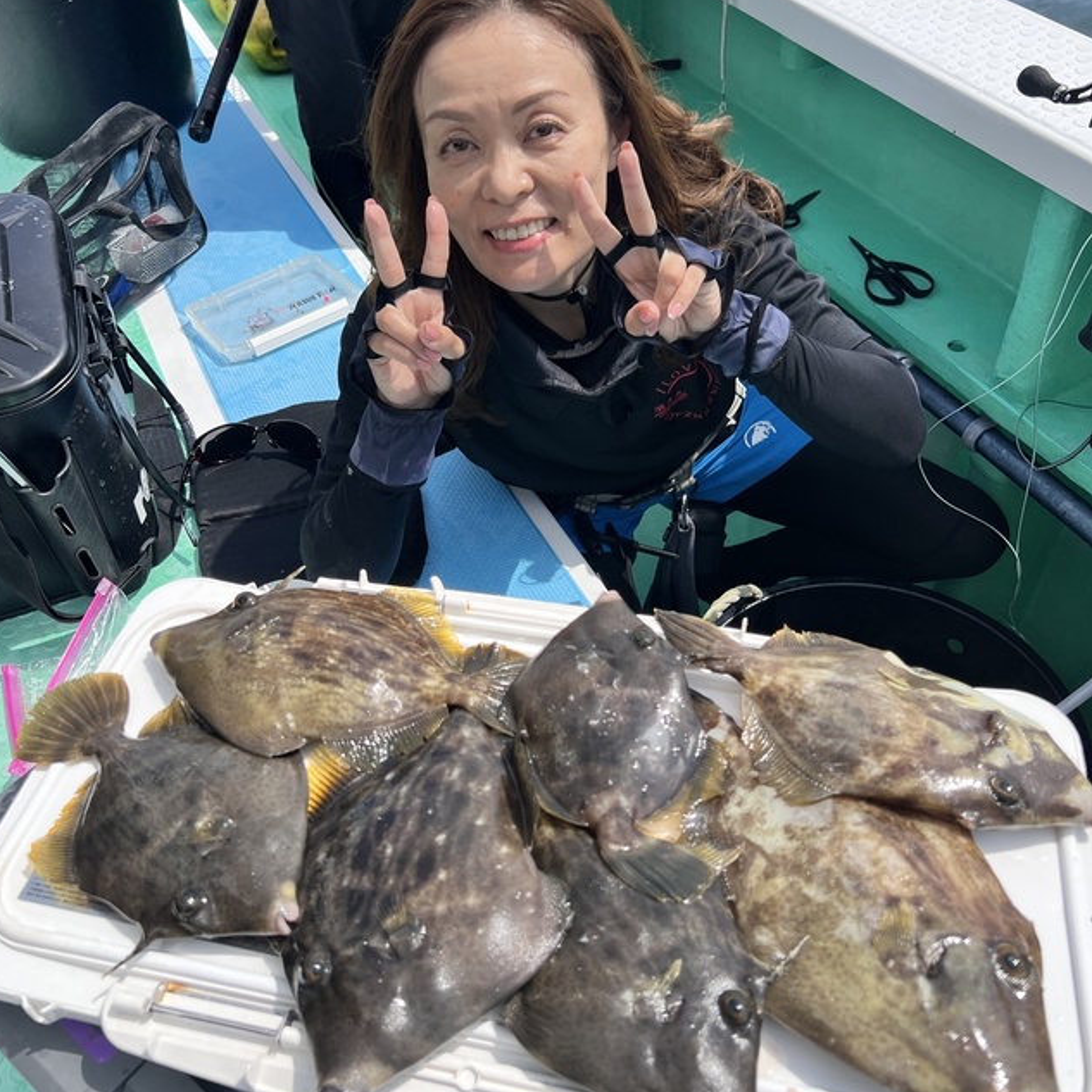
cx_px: 542
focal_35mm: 31
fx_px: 1106
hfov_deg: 52.5
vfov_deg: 52.5
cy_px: 523
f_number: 1.5
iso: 50
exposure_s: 1/3460
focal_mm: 5.7
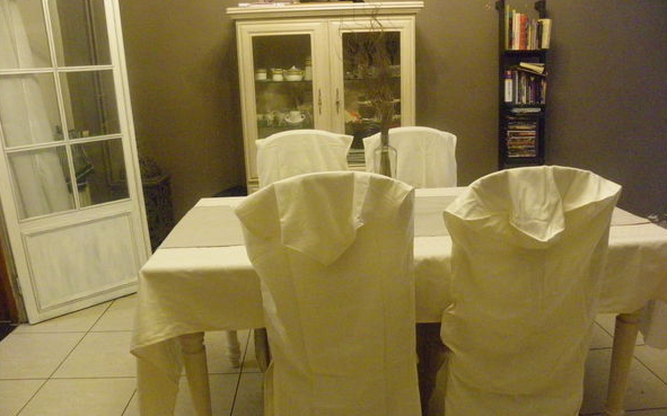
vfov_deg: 44.5
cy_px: 220
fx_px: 509
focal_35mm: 28
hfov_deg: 66.5
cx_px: 333
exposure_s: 1/15
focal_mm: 4.6
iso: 800
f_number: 2.8
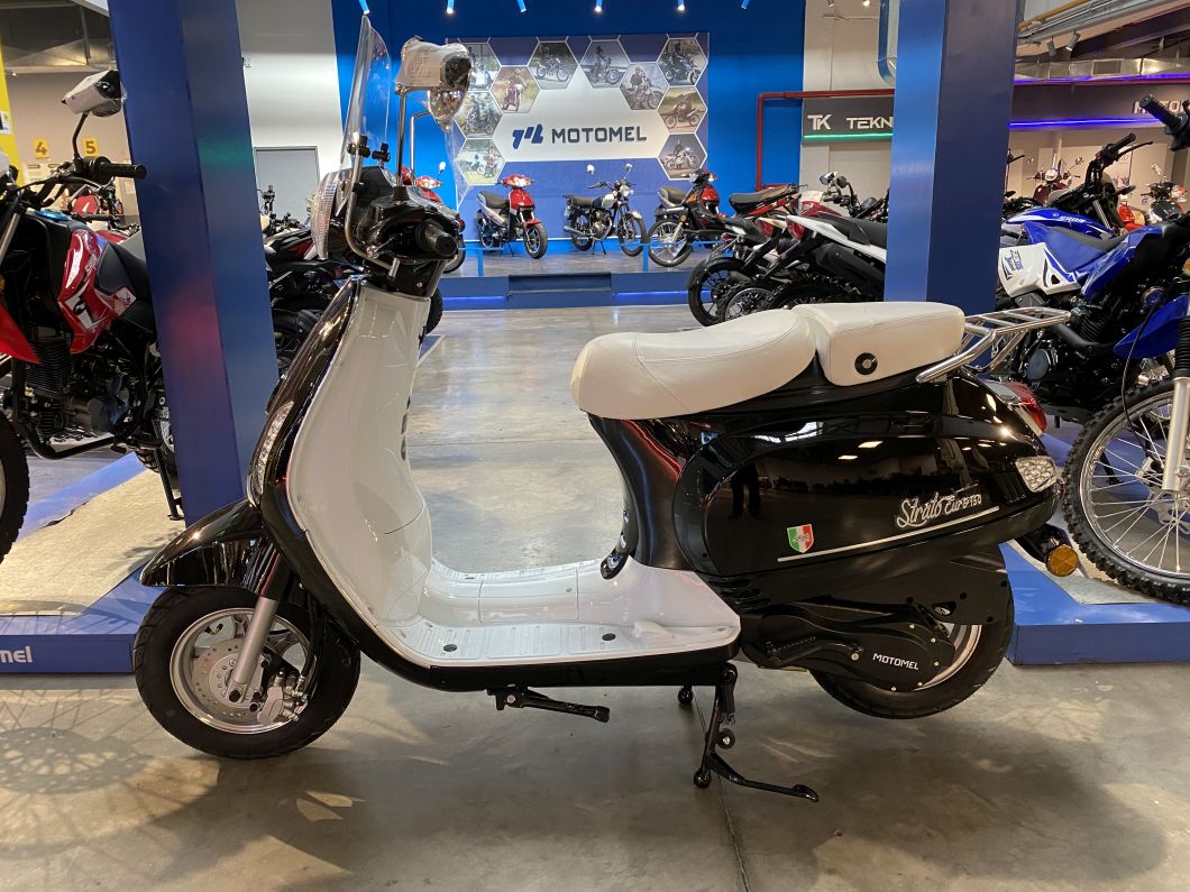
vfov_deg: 53.1
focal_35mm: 26
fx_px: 894
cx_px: 595
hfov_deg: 67.3
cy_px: 446
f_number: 1.8
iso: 160
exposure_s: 1/50
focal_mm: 4.25
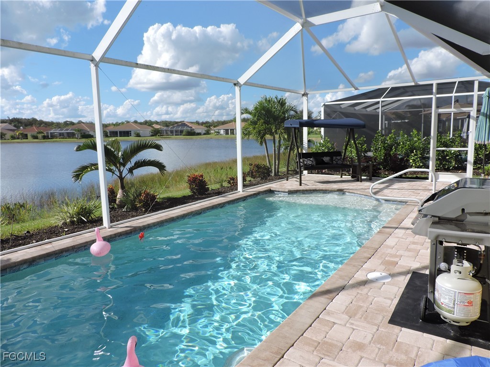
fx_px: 340
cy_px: 184
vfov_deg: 56.8
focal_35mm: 24
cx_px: 245
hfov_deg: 71.6
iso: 100
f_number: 3
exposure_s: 1/800
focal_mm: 4.3
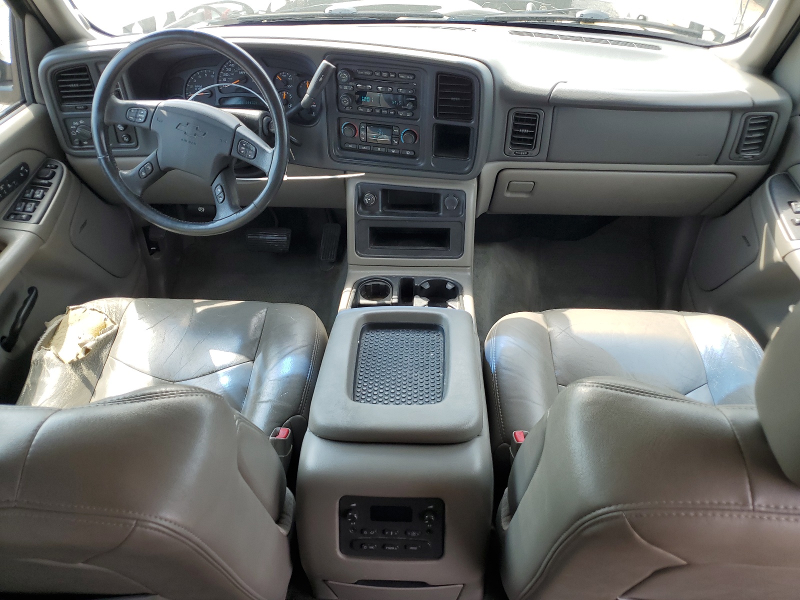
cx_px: 400
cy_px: 300
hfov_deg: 67.3
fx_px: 601
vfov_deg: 53.1
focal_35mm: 26
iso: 50
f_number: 1.5
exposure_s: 1/286
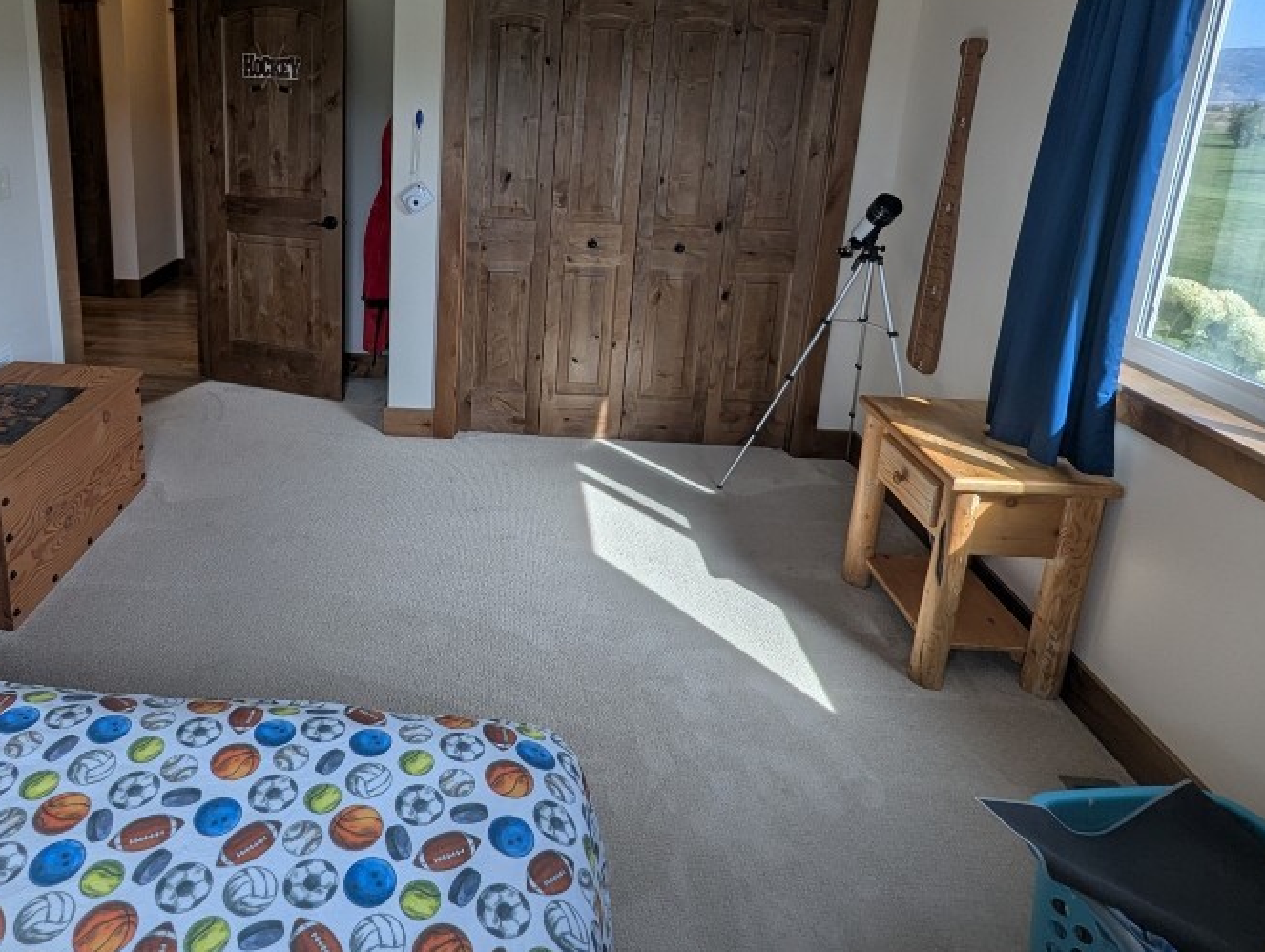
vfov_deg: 63.1
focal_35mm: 20
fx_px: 732
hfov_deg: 79.8
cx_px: 458
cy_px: 265
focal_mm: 1.95
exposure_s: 1/372
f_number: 2.2
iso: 44
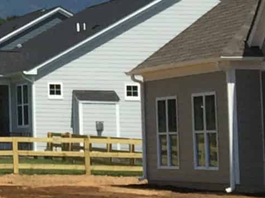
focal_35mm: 197
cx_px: -488
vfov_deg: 7.5
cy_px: -31
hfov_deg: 8.6
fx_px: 1508
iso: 32
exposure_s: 1/3049
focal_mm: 4.2
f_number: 2.2
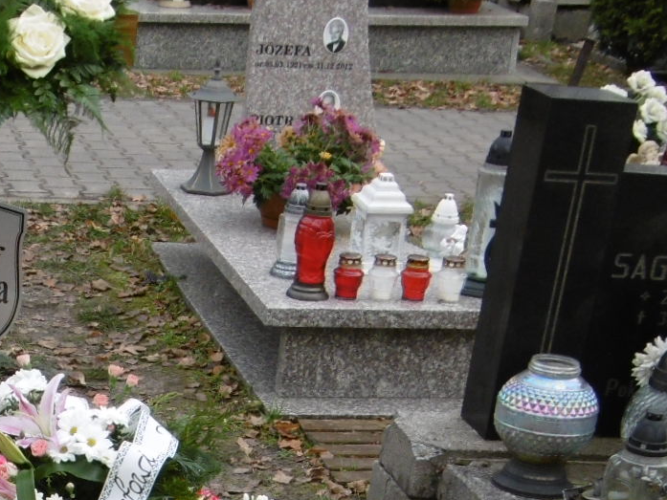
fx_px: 1812
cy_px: 693
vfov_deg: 14.9
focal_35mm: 94
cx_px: 16
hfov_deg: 20.3
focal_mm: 5.8
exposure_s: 1/125
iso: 100
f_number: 3.5
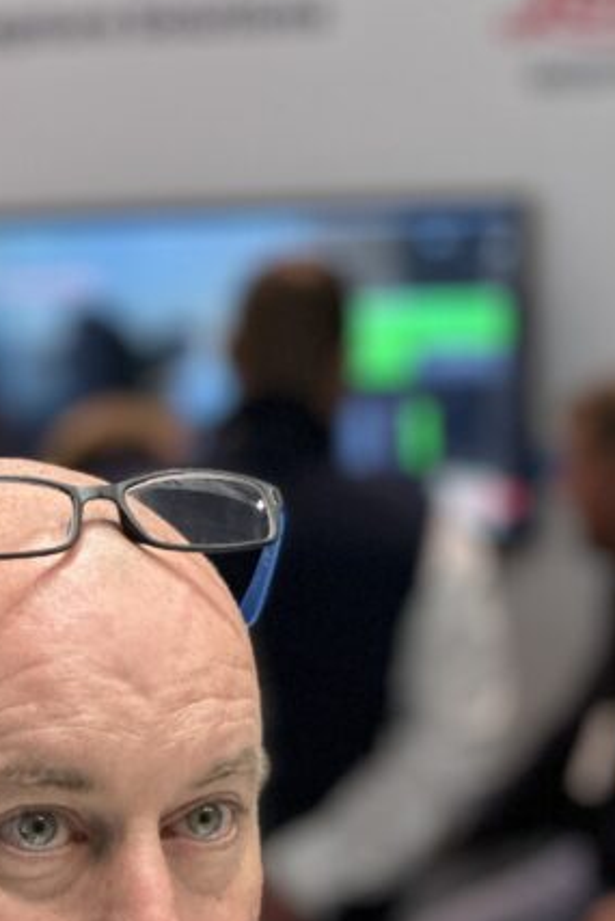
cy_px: 759
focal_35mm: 192
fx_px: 4916
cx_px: 123
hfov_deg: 7.1
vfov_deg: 10.7
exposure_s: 1/107
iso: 160
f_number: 2.8
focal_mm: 9
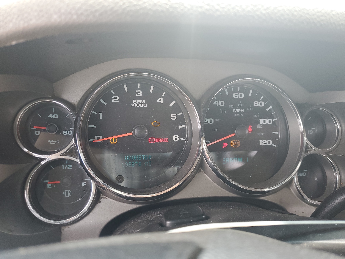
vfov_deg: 53.1
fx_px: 259
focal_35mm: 26
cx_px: 172
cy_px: 130
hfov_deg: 67.3
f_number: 1.5
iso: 70
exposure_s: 1/120
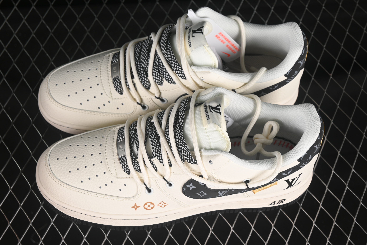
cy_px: 122
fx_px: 765
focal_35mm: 75
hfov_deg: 27.0
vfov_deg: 18.2
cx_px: 184
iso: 160
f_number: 7.1
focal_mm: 50
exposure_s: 1/80
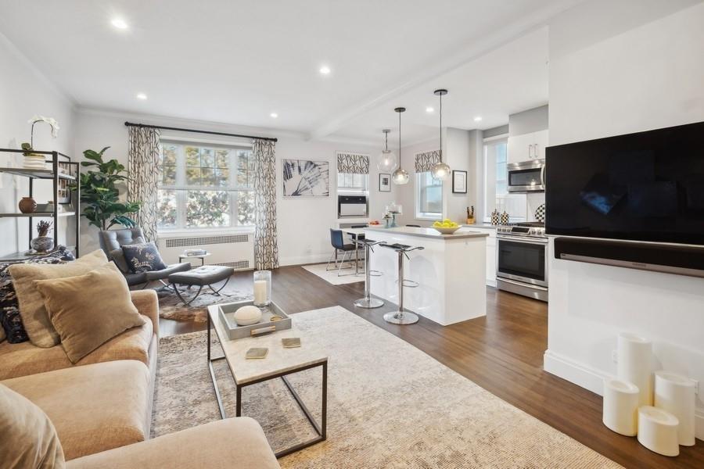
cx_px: 352
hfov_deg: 100.4
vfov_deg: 77.3
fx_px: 293
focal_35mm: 15
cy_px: 234
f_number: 9
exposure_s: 1/3.33
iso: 320
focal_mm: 10
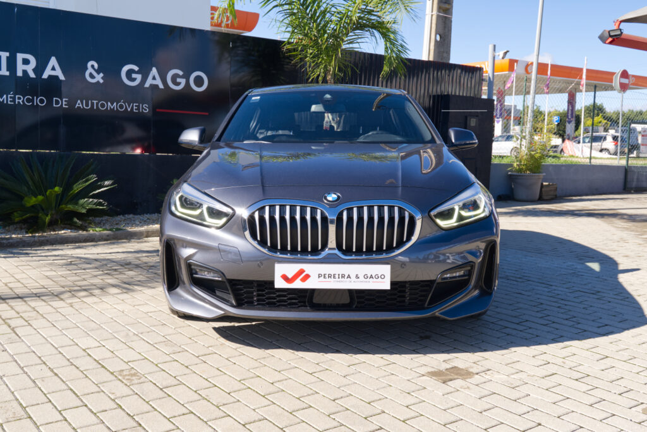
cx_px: 324
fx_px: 665
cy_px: 216
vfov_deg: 36.0
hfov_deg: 51.9
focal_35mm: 37
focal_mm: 24.9
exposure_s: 1/160
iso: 160
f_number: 8
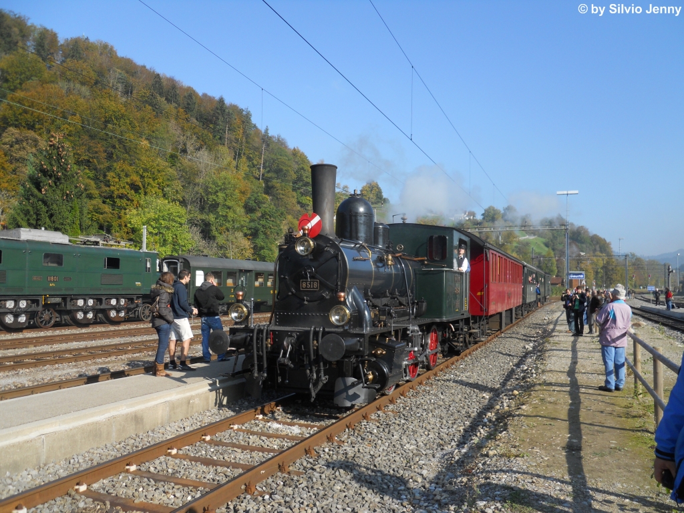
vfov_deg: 49.7
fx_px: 553
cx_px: 342
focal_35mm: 28
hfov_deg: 63.4
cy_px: 256
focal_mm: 5
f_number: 2.7
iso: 80
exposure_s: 1/800
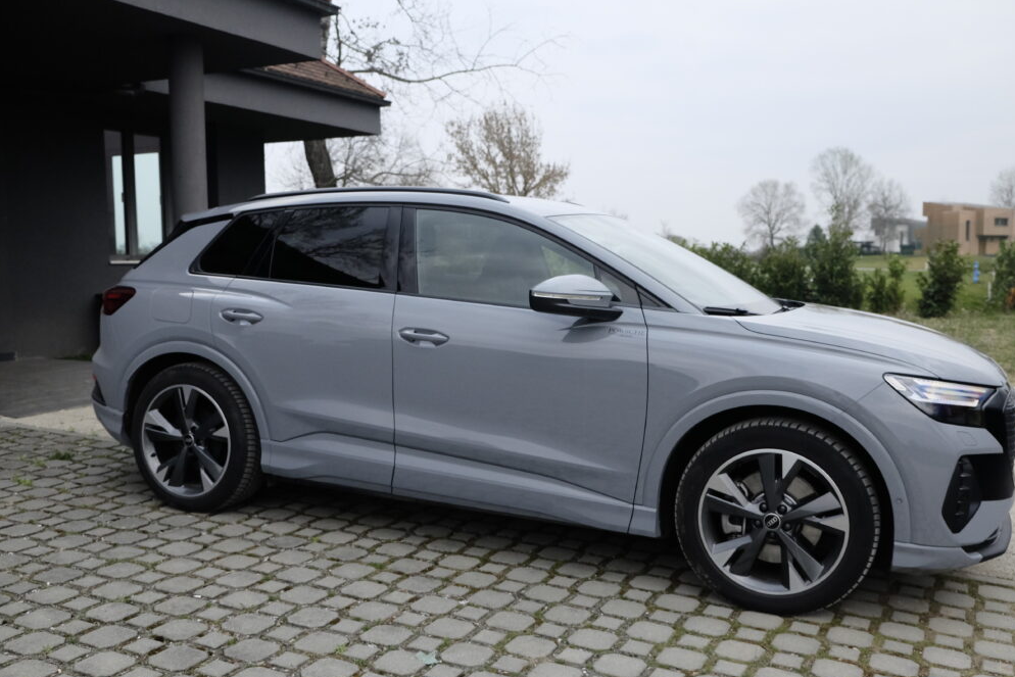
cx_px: 522
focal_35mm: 34
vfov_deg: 38.9
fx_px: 959
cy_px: 347
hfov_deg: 55.8
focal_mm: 22.3
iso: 2000
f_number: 3.6
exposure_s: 1/1900
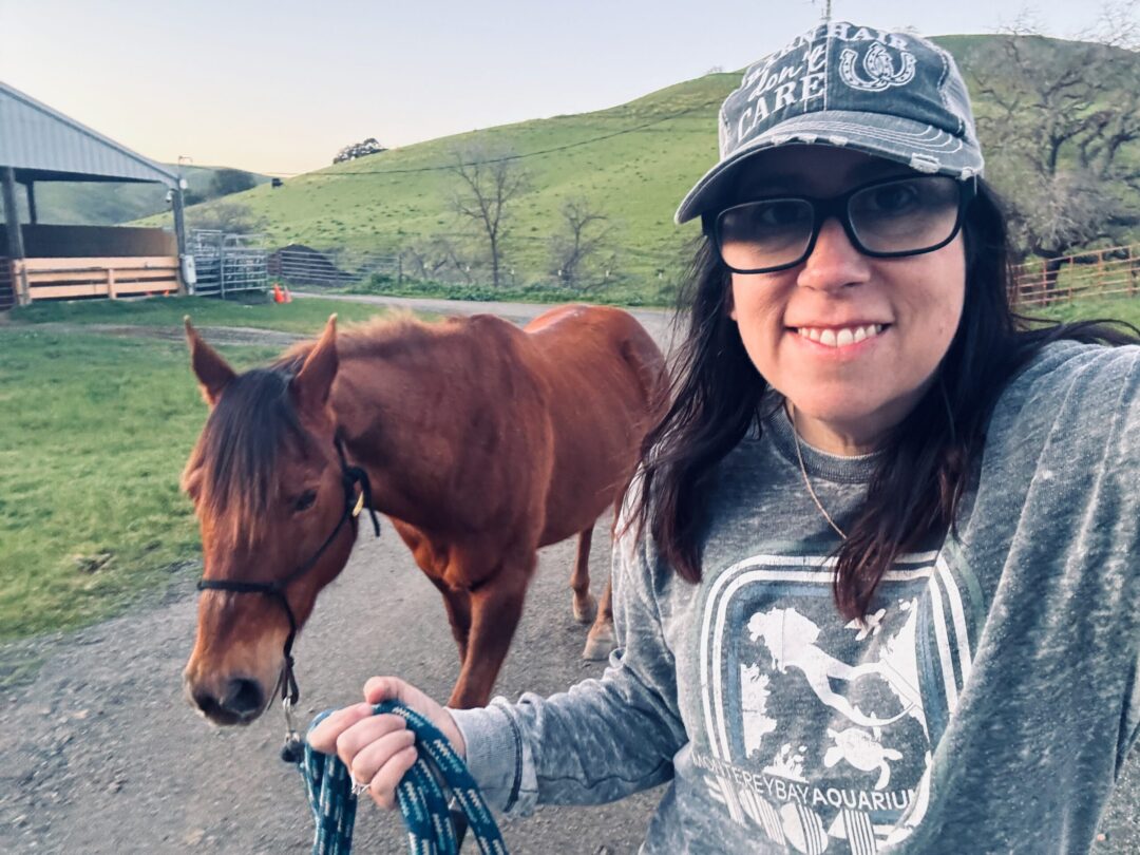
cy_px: 428
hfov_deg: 73.9
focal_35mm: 23
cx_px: 570
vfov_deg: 58.9
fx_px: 757
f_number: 1.9
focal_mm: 2.69
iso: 250
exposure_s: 1/60
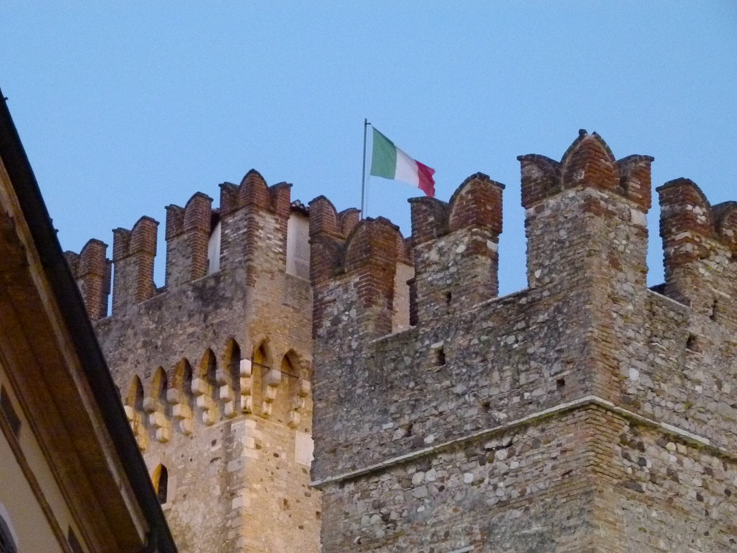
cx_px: 368
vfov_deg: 10.4
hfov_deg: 13.8
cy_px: 276
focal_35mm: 143
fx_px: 3045
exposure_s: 1/15
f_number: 3.6
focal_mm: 25.8
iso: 1000
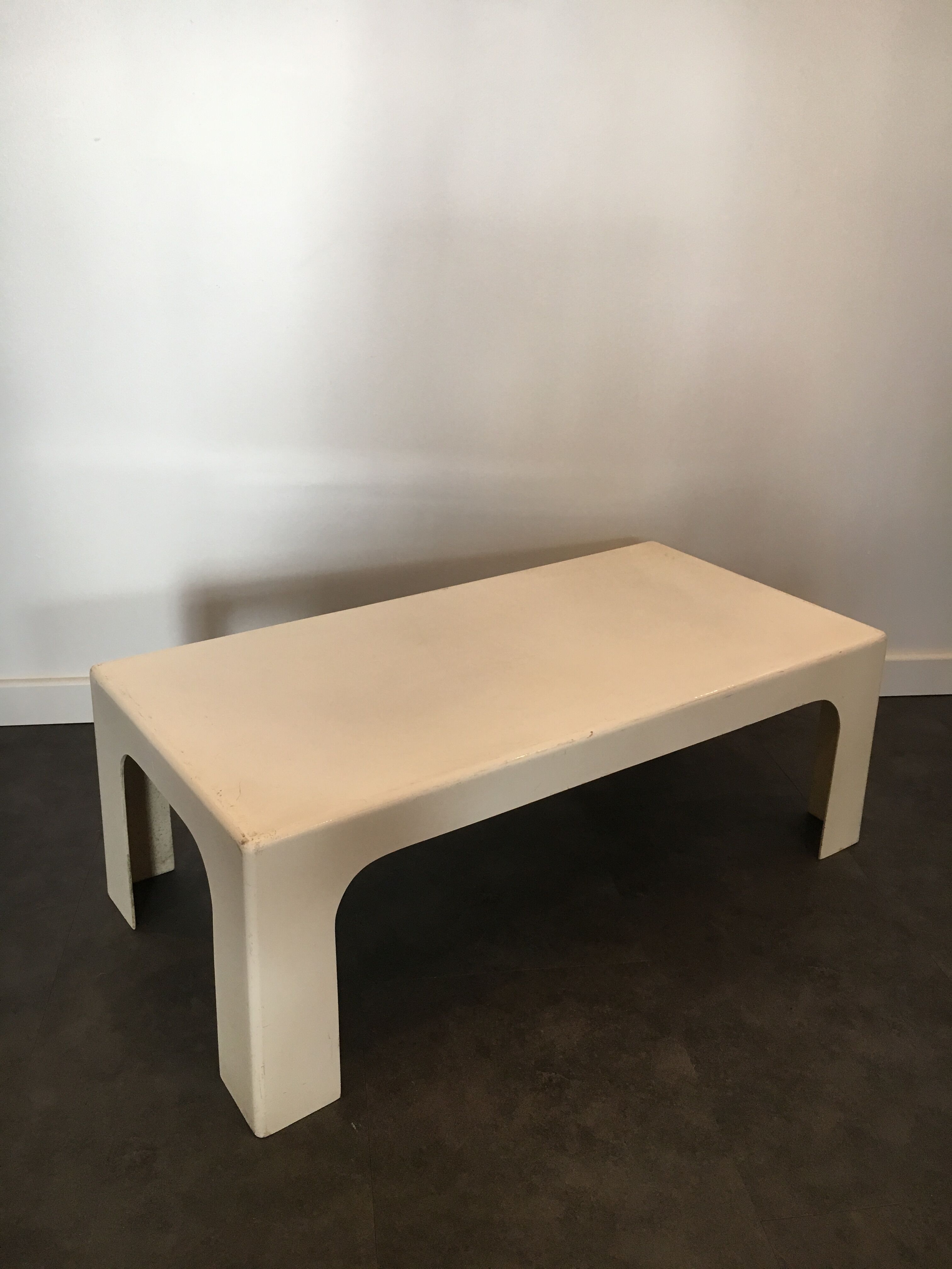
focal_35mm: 29
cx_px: 476
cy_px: 634
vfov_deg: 61.7
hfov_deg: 48.2
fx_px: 1063
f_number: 2.2
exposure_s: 1/33
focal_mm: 4.15
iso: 64
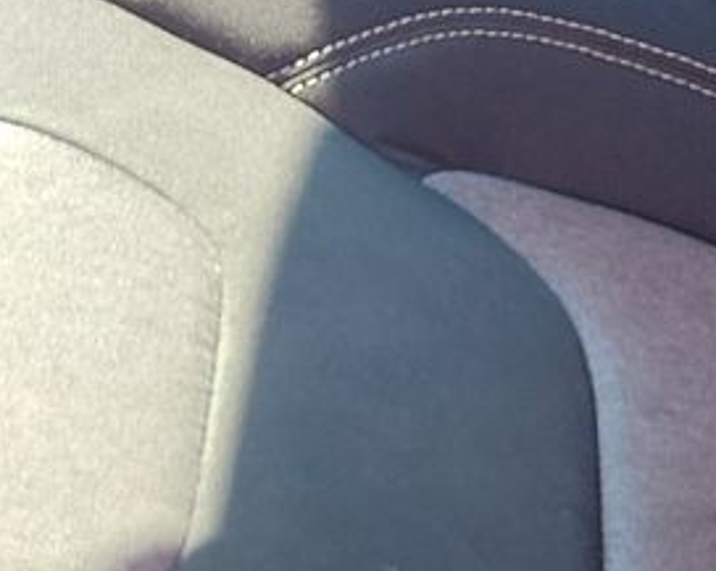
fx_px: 2921
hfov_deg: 14.0
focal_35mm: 138
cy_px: -353
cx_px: 284
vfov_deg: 10.7
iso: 50
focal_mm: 6.7
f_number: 1.8
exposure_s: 1/59
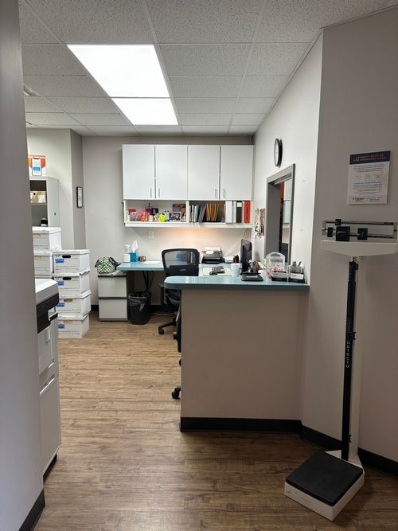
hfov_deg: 53.0
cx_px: 199
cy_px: 266
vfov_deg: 67.3
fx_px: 399
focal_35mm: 26
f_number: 1.6
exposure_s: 1/60
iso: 64
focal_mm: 5.96
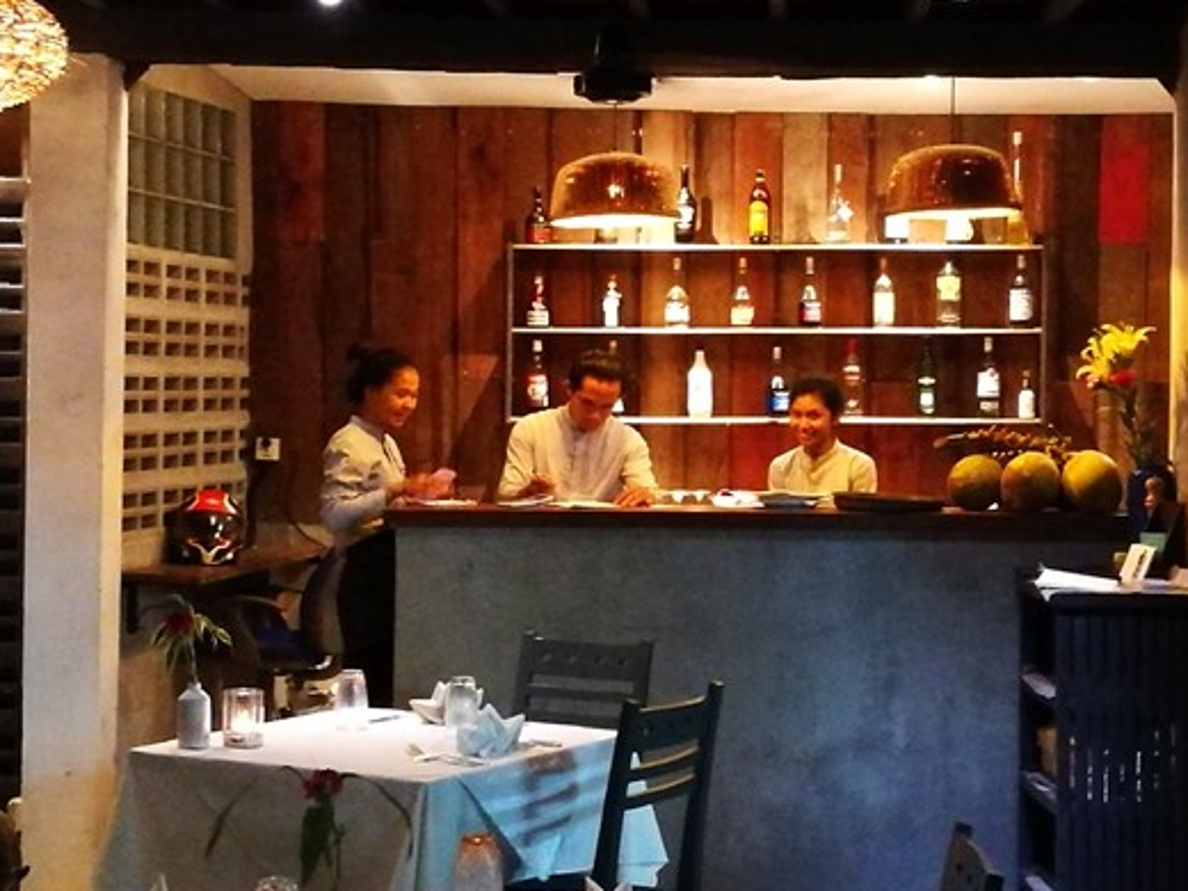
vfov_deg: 20.4
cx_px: 738
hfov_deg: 27.0
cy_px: 359
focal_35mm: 72
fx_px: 2471
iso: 2000
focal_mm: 4.5
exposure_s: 1/16.7
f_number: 2.2
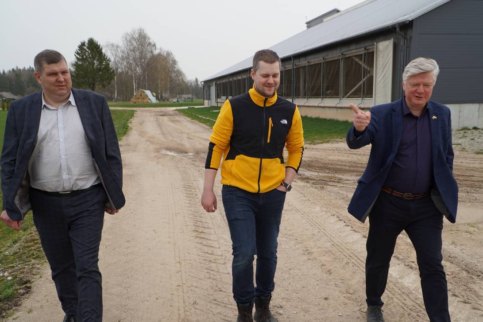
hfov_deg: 57.2
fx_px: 443
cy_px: 174
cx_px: 250
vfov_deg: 39.9
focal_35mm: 33
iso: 100
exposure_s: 1/320
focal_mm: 20
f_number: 4.5
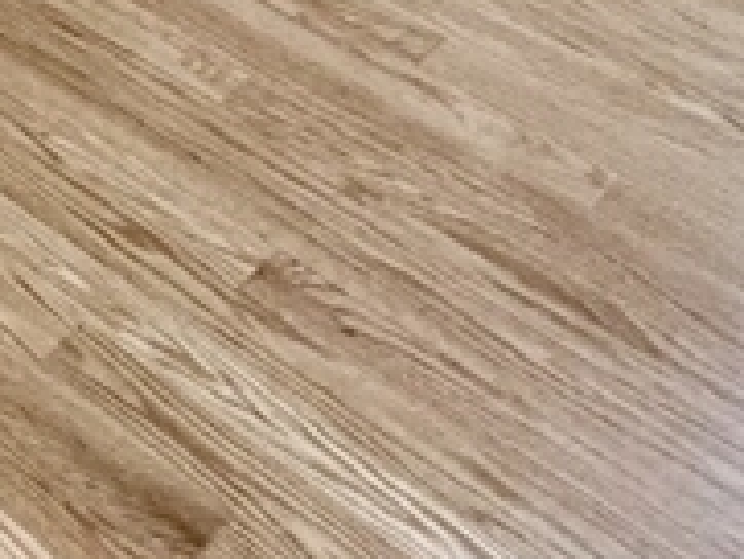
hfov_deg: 15.3
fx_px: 1699
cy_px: -999
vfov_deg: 12.1
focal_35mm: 79
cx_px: -995
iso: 250
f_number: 2.2
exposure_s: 1/120
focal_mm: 2.22
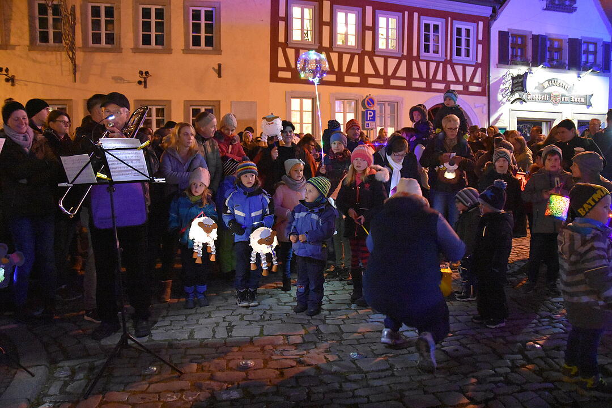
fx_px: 459
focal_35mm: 27
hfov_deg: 67.4
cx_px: 306
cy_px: 204
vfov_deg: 47.9
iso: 12800
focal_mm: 18
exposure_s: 1/25
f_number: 3.5
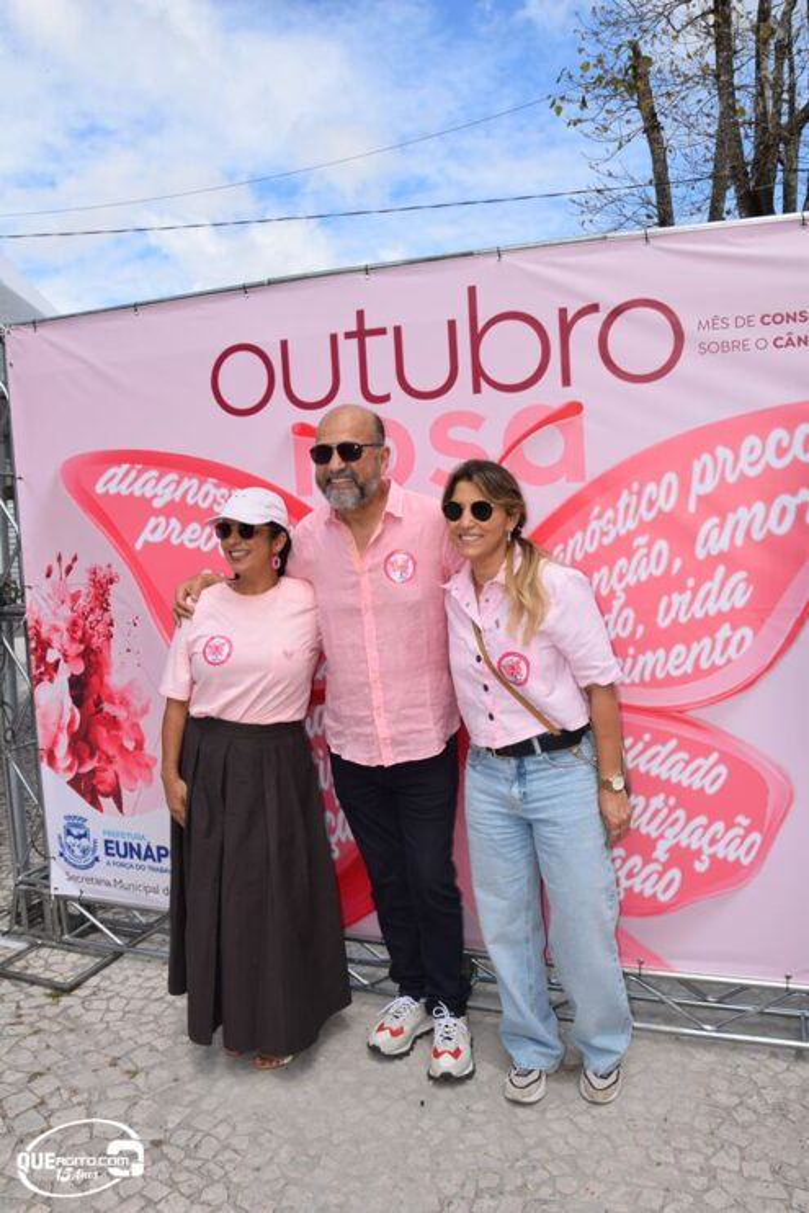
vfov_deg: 67.4
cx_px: 404
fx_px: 910
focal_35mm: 27
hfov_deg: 47.9
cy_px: 606
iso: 100
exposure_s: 1/200
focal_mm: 18
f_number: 9
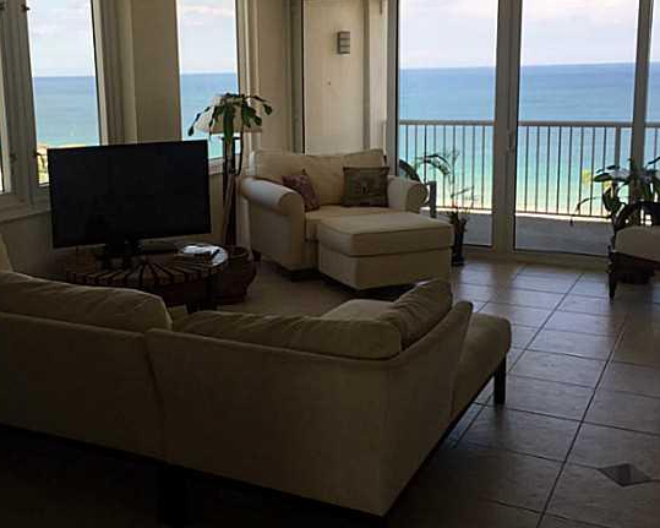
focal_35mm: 42
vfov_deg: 35.5
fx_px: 820
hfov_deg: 43.7
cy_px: 209
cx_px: 282
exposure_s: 1/324
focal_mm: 4.15
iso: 32
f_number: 2.2
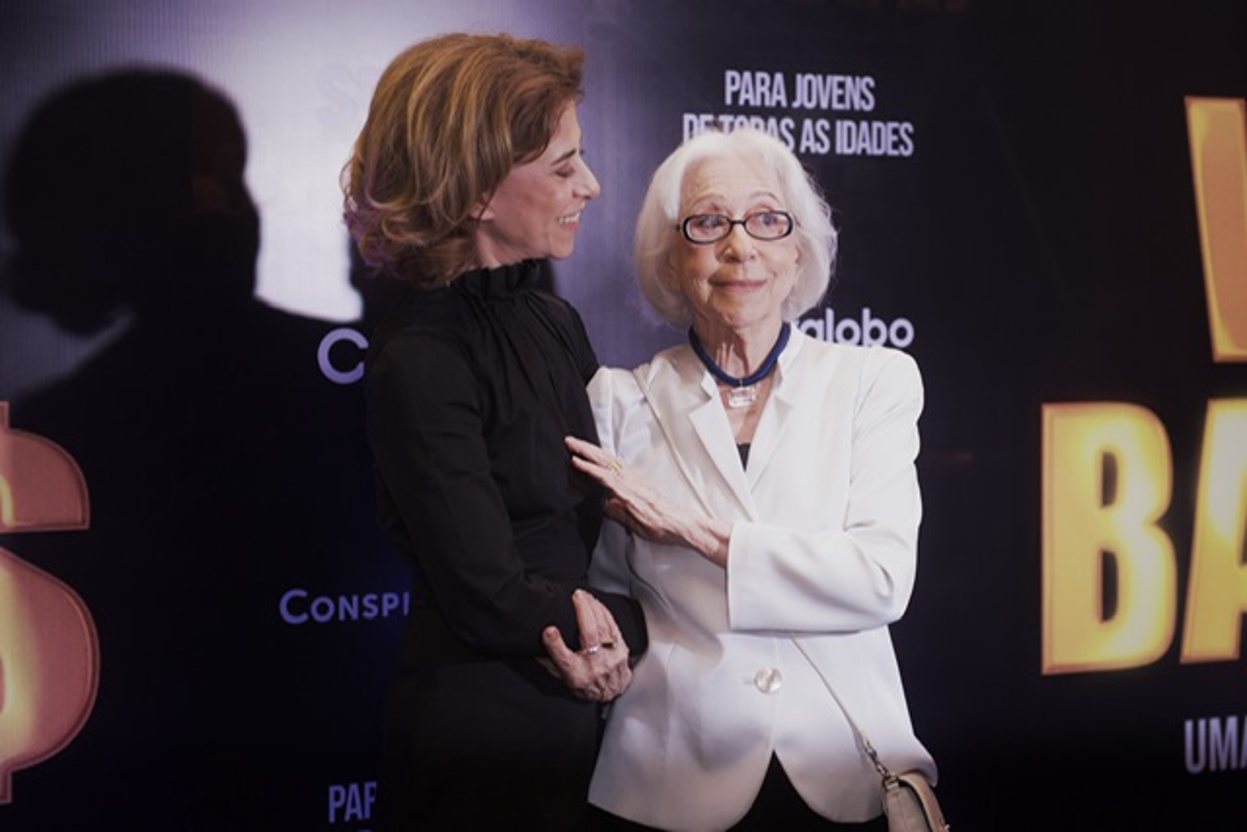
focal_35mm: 60
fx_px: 2079
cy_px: 416
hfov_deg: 33.4
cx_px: 624
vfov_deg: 22.6
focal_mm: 60
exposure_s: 1/320
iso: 2500
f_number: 2.8
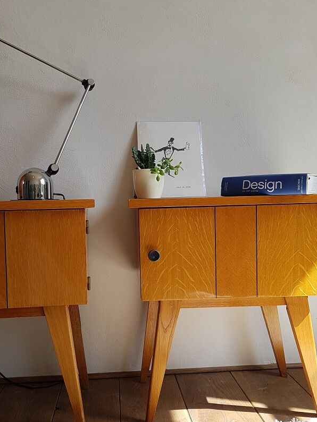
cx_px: 137
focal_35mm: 33
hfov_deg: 42.9
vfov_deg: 55.2
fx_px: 403
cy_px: 232
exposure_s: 1/258
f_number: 1.7
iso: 50
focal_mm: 4.2
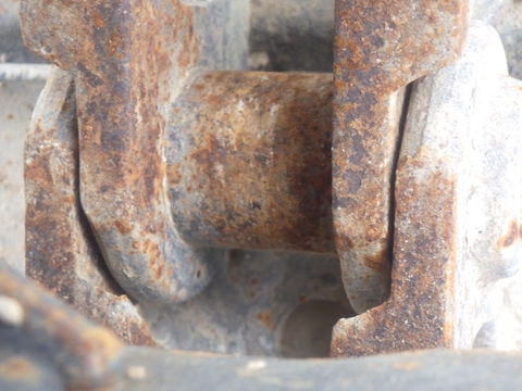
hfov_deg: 20.9
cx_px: 261
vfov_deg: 15.7
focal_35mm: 94
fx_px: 1417
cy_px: 196
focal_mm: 16.7
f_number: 5
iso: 640
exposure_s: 1/80
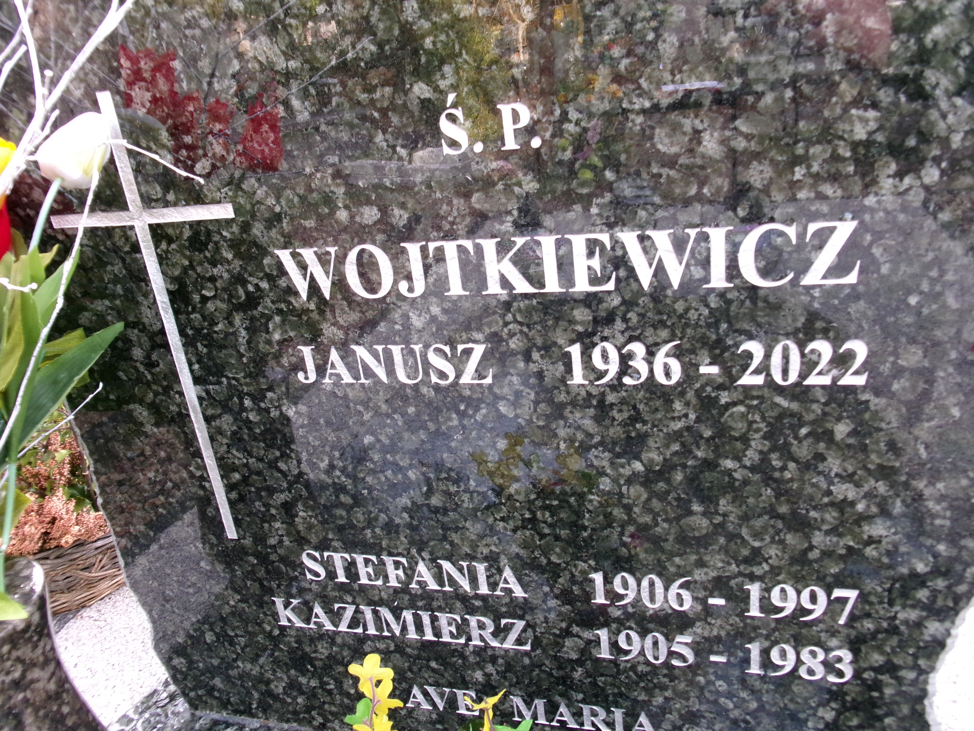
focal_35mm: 28
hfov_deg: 63.4
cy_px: 366
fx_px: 788
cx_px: 487
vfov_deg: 49.7
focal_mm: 5.1
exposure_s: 1/34
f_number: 3.9
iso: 200
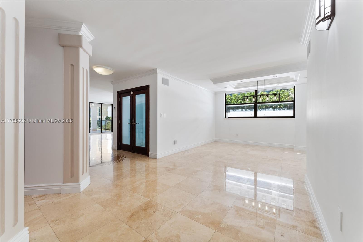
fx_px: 141
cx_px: 182
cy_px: 121
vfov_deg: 81.2
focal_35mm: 14
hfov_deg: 104.3
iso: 400
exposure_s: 1/15
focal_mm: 14
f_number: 9
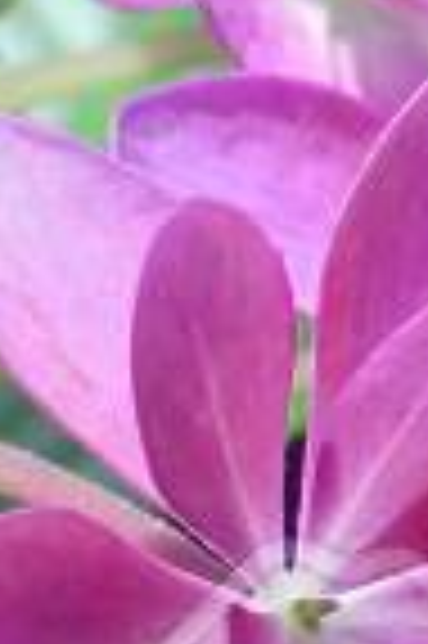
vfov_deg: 0.8
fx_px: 48710
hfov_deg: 0.5
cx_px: -536
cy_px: 590
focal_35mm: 2725
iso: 400
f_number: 9
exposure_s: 1/1000
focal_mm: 200
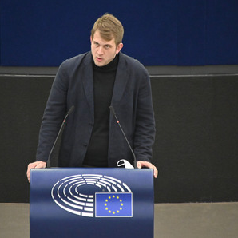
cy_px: 119
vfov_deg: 2.7
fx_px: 4994
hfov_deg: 2.7
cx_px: 95
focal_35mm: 642
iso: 6400
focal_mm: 500
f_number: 6.3
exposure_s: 1/400
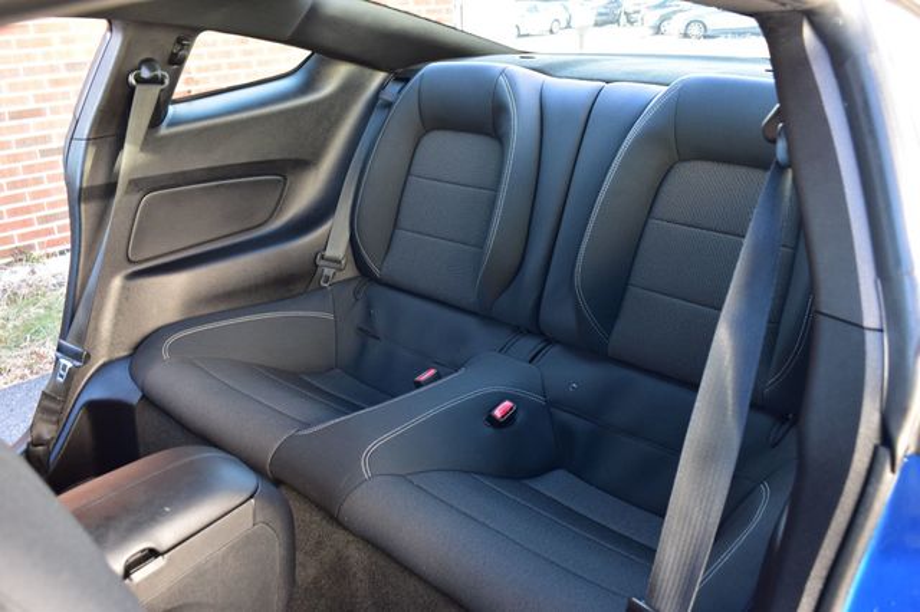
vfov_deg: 41.7
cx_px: 460
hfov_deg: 59.5
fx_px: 805
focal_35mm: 32
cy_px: 306
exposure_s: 1/20
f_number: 6.3
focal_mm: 21
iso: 400
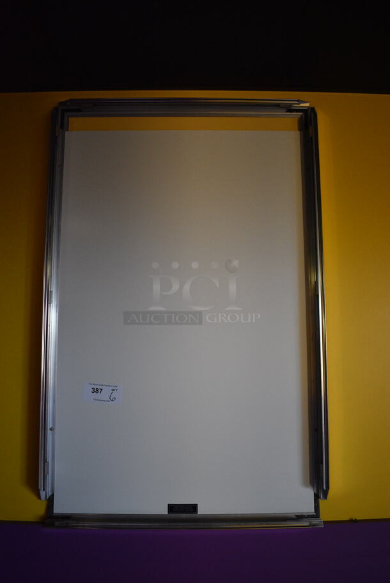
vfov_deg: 67.3
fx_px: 438
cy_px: 292
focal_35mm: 27
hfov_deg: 48.0
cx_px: 195
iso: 1600
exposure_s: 1/125
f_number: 3.5
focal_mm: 18
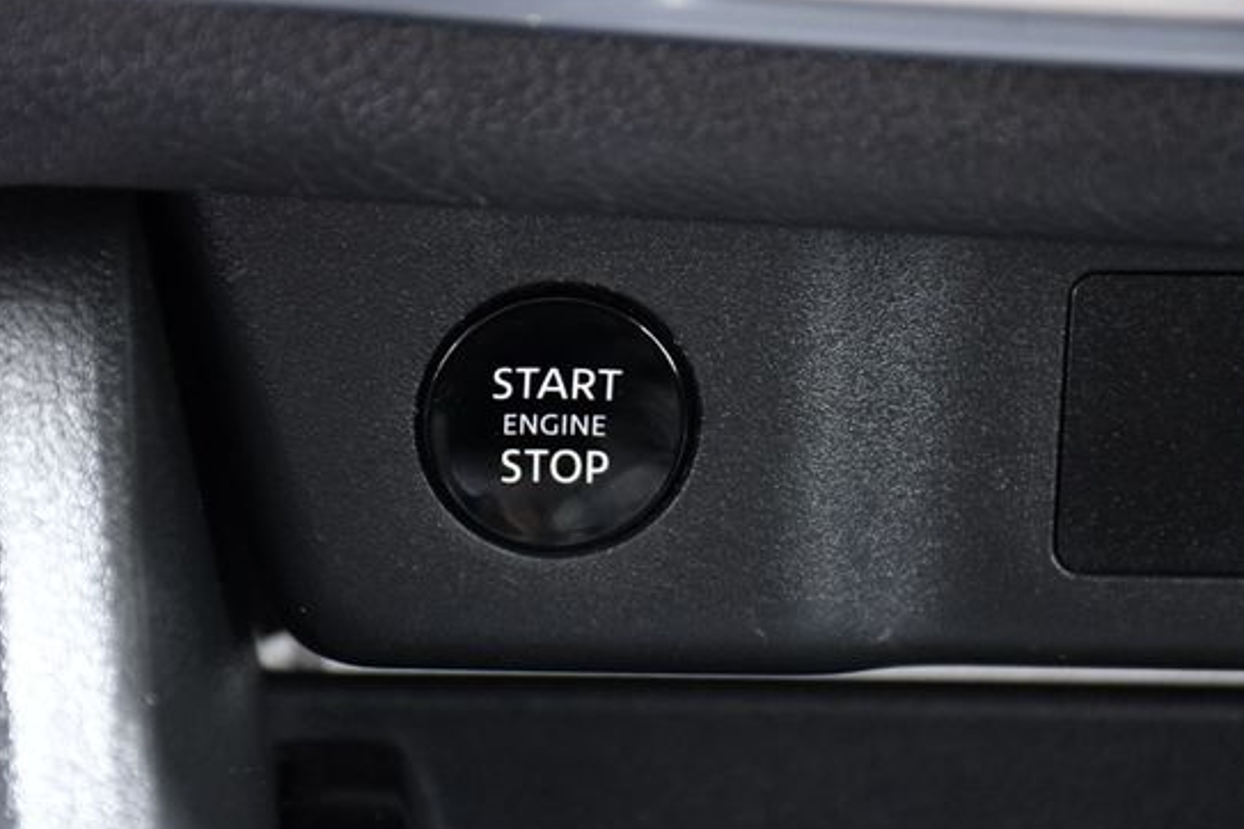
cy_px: 428
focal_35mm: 185
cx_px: 577
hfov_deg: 11.1
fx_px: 6392
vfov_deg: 7.4
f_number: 5.6
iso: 2500
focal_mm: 105
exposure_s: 1/13
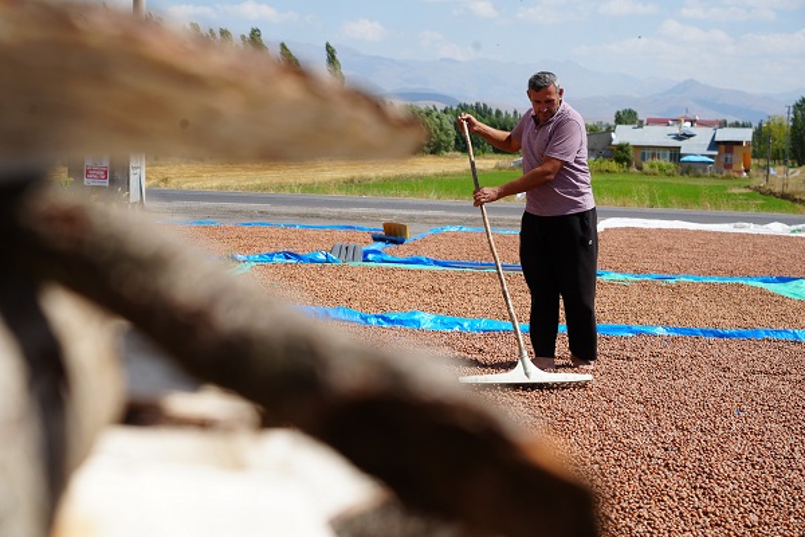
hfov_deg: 31.9
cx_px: 402
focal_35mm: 63
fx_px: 1409
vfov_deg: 21.6
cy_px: 268
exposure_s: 1/320
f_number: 7.1
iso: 100
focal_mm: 63
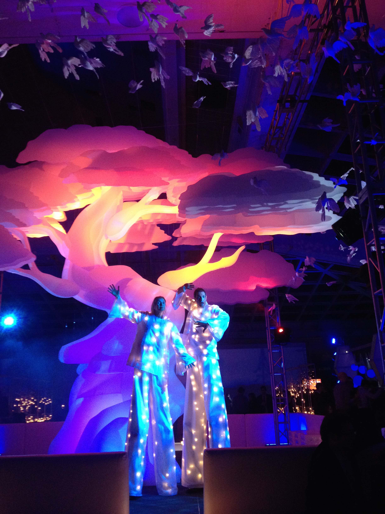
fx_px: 519
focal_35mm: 35
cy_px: 257
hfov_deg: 40.7
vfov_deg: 52.6
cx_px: 192
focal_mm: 4.28
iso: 250
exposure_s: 1/20
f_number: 2.4
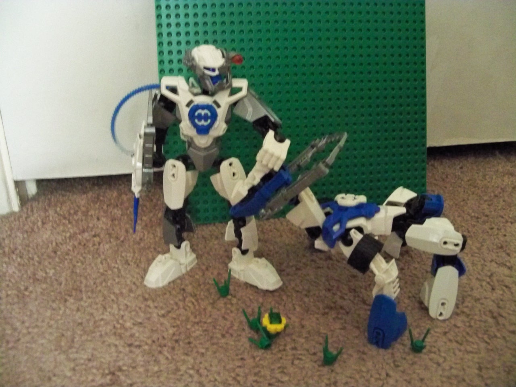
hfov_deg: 52.6
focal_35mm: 35
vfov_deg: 40.7
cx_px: 258
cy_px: 194
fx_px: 522
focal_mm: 6.2
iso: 1600
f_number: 3.5
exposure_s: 1/8
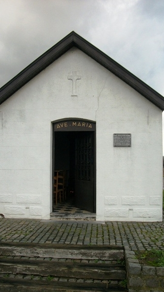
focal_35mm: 35
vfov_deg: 56.6
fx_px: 271
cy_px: 146
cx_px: 78
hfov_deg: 33.7
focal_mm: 5.7
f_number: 8.8
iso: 80
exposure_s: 1/40
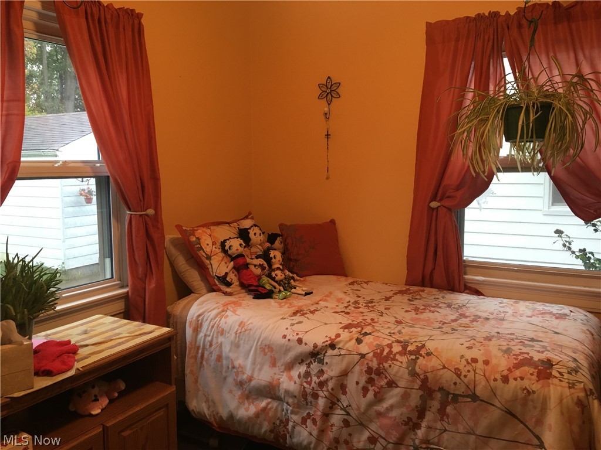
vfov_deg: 48.2
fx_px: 503
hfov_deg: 61.7
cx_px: 300
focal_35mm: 29
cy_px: 225
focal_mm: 4.15
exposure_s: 1/30
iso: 100
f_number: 2.2
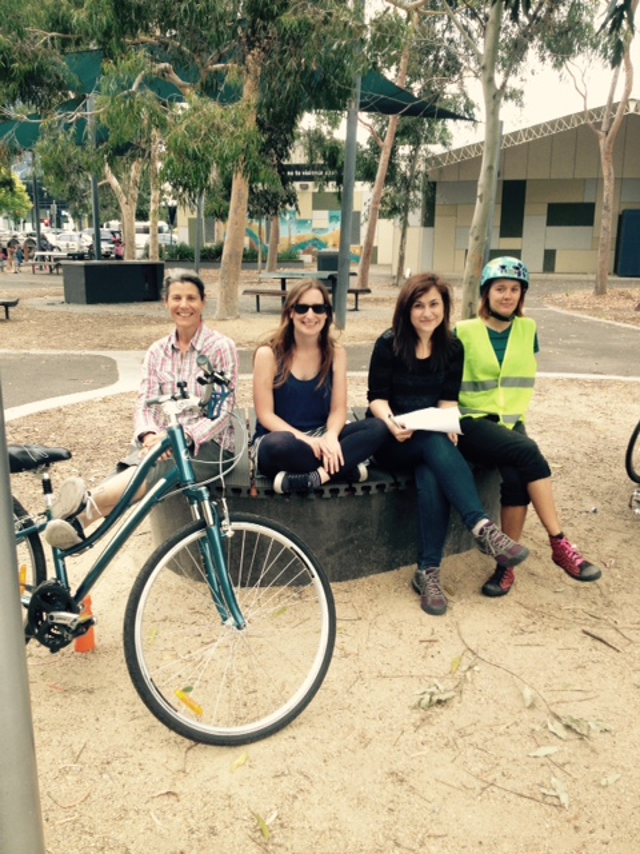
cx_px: 320
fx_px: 863
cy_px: 427
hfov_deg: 40.7
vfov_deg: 52.6
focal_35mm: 35
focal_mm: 4.28
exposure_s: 1/24
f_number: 2.4
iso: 50
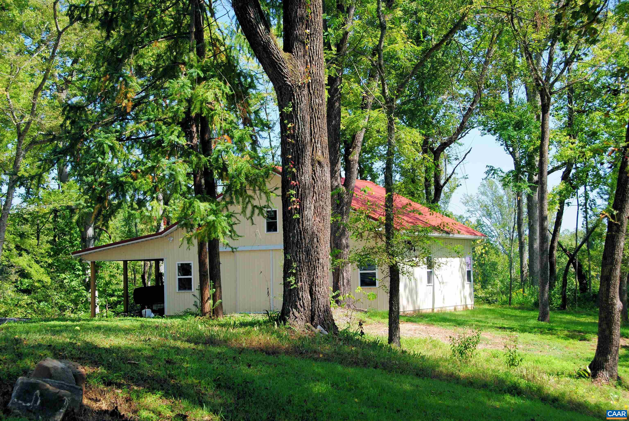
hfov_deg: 30.5
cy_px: 210
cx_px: 314
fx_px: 1154
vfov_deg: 20.7
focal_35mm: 66
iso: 200
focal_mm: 44
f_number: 8
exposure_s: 1/80
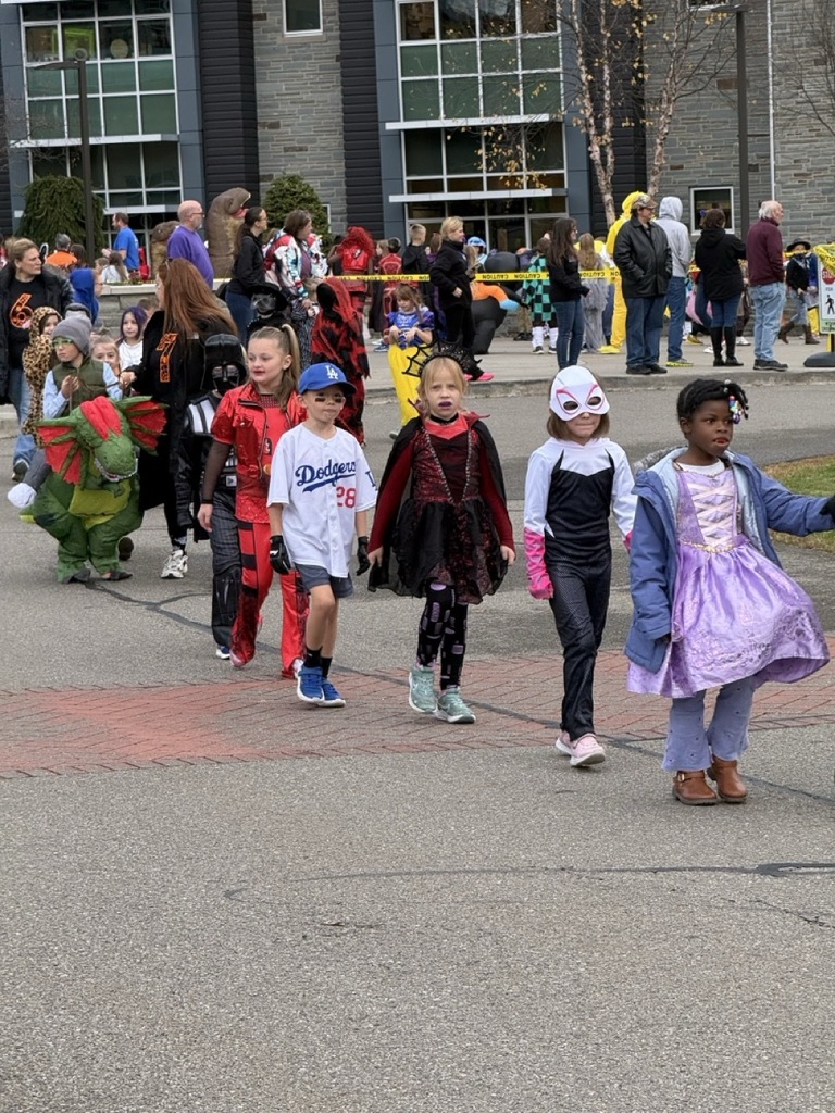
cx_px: 418
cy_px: 556
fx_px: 3859
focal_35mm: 120
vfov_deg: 16.4
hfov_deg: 12.3
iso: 64
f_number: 2.8
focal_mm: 15.66
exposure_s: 1/124
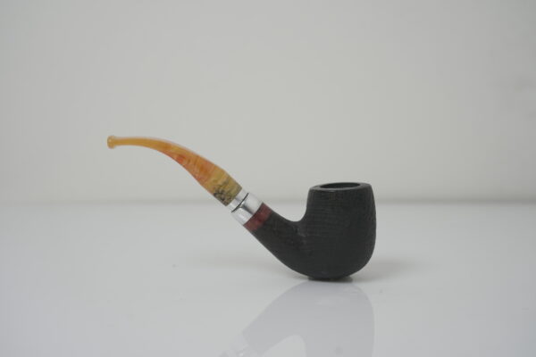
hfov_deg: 42.7
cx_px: 268
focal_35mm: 46
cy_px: 178
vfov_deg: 29.2
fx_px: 685
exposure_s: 1/125
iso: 500
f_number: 5.6
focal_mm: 46
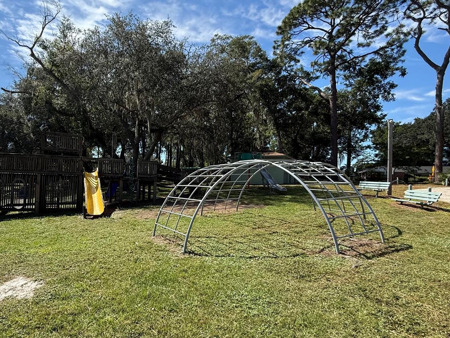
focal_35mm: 20
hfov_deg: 80.1
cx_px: 167
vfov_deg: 66.0
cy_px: 175
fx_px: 260
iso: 64
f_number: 2.2
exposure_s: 1/1001
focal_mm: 2.22
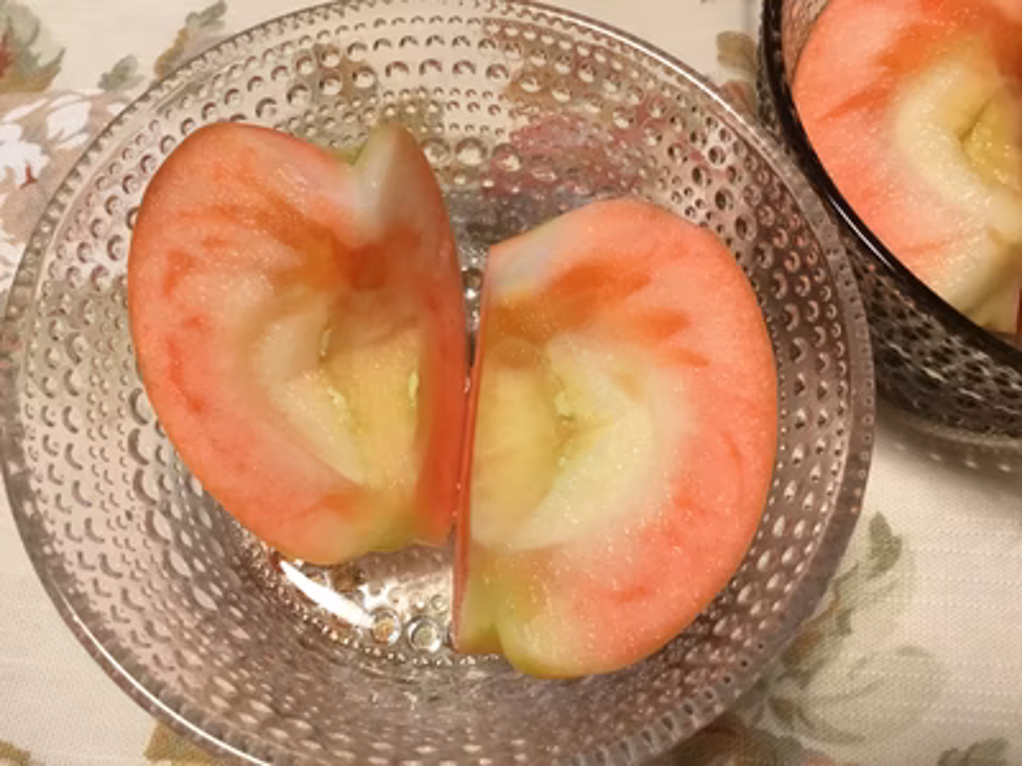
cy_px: 383
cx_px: 511
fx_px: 915
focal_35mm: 31
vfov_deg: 45.4
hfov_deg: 58.4
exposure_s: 1/30
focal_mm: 3.3
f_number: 2.4
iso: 125
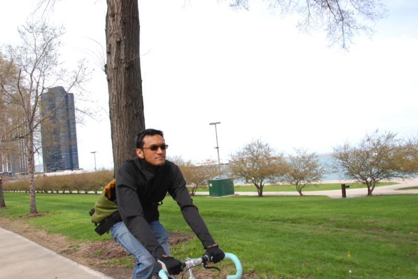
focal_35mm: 33
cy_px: 140
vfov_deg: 40.0
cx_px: 209
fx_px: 384
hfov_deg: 57.2
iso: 400
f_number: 9.5
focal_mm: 22
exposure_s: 1/350
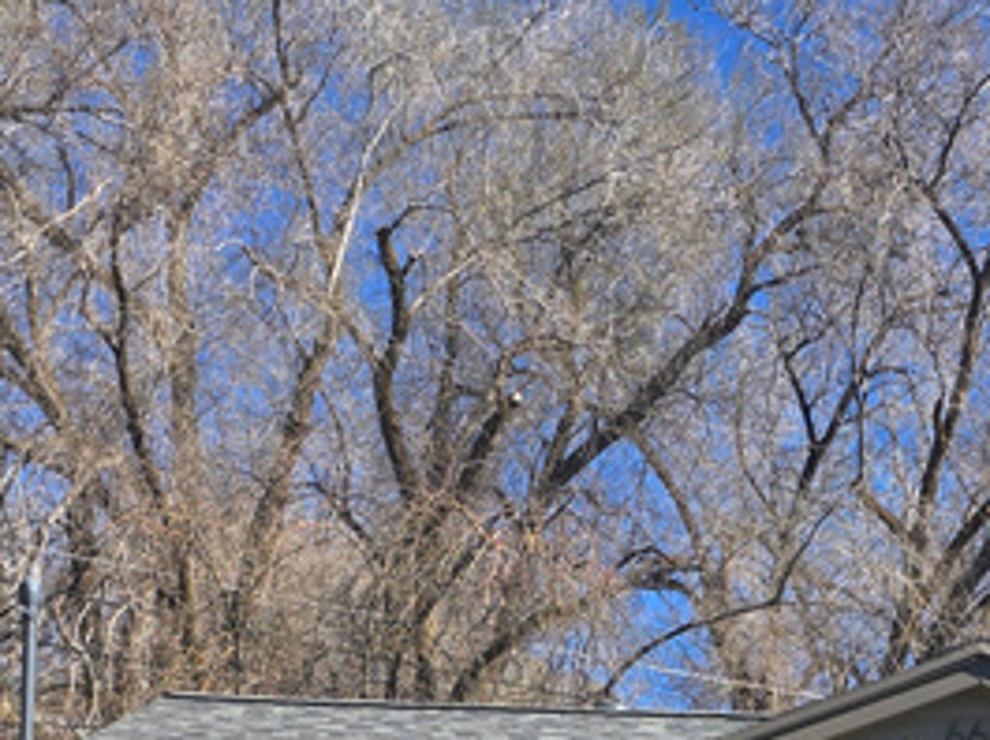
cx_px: 1046
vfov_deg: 15.4
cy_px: 1065
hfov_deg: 21.1
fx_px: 2542
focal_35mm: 89
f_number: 1.7
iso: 12
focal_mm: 6.3
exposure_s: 1/545
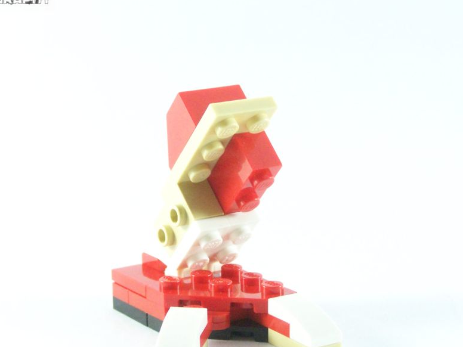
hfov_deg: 19.8
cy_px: 196
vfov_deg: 14.9
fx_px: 1324
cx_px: 235
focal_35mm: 99
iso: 400
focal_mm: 12.4
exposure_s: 1/60
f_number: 4
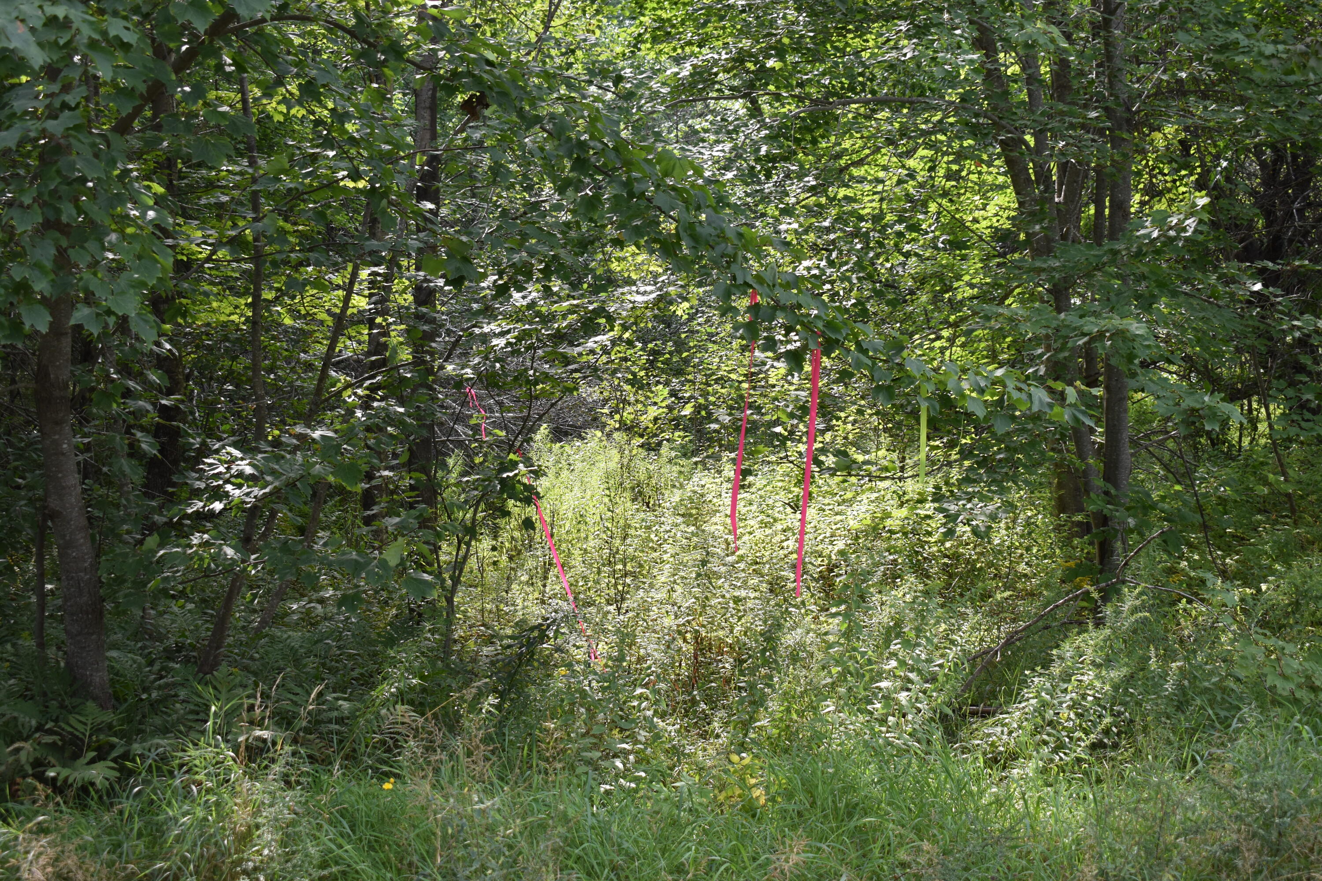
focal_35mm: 46
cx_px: 661
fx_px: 1707
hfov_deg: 42.3
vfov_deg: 28.9
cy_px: 440
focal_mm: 31
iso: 250
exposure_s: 1/250
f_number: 5.6
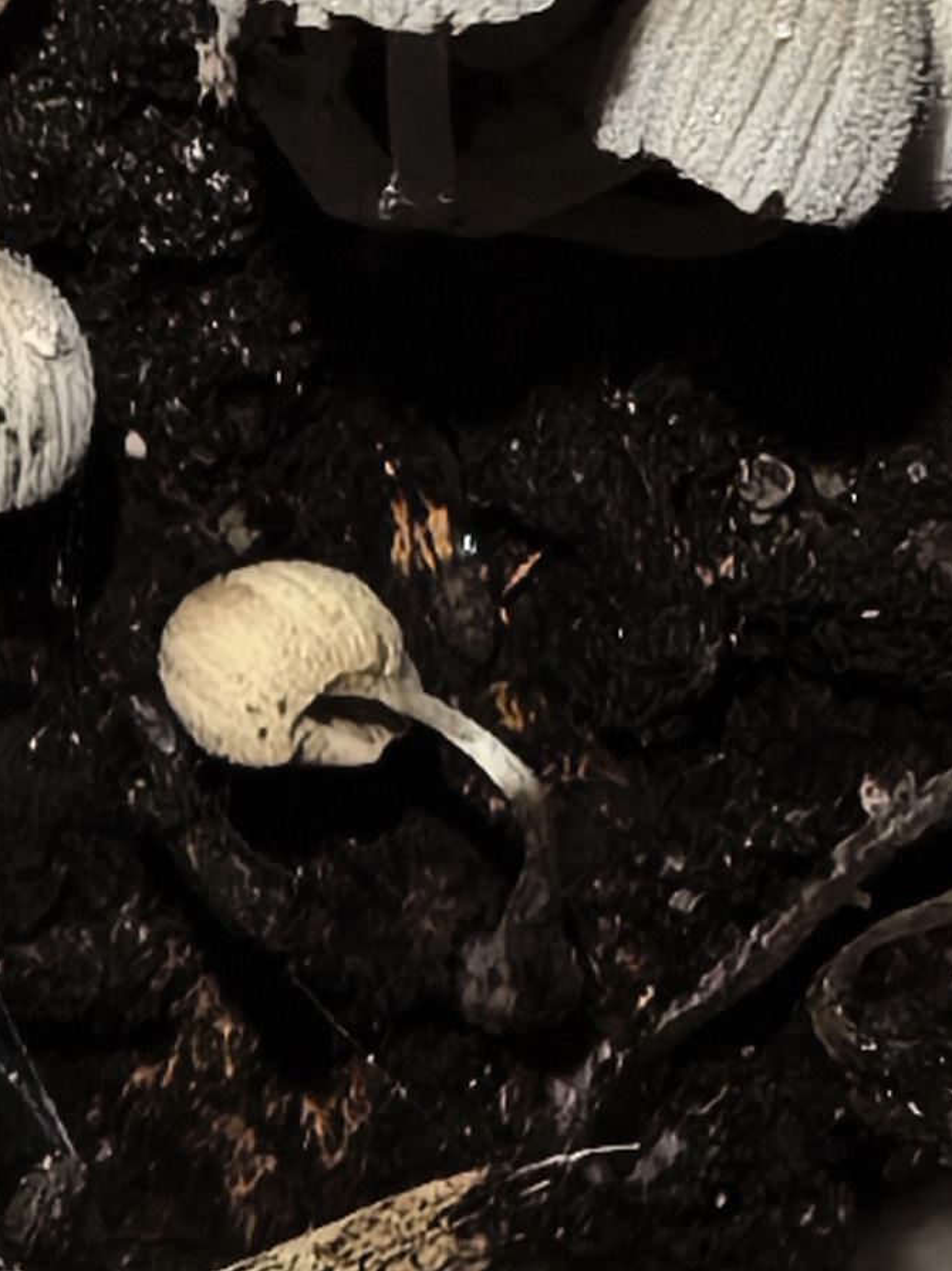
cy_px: -479
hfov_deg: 11.8
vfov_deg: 16.7
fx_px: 4036
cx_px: -1076
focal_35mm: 110
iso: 50
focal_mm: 1.95
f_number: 2.2
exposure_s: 1/134
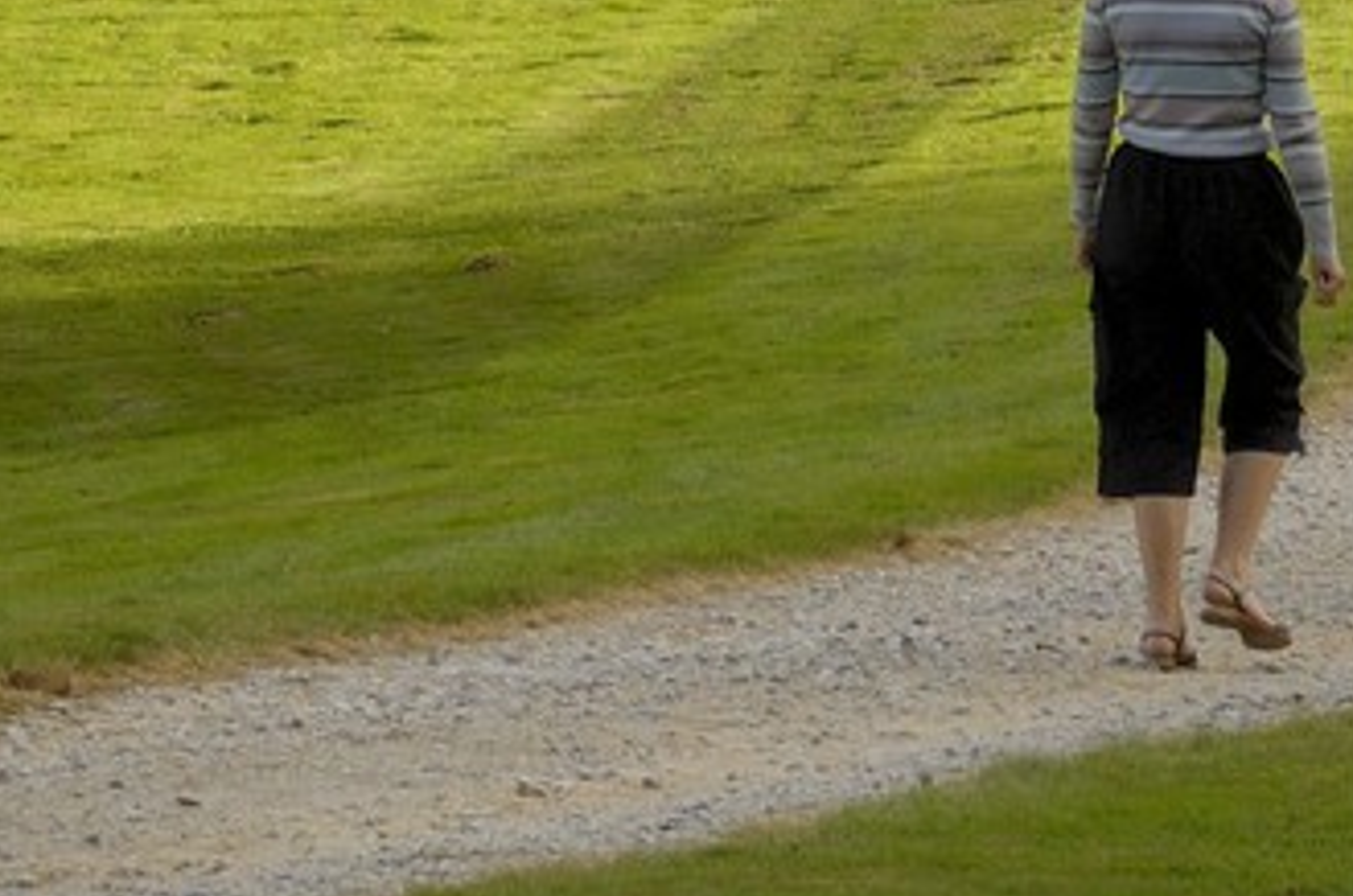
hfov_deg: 5.6
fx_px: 13691
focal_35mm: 365
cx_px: -82
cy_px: -1258
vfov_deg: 3.7
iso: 100
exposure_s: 1/160
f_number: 6.3
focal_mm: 50
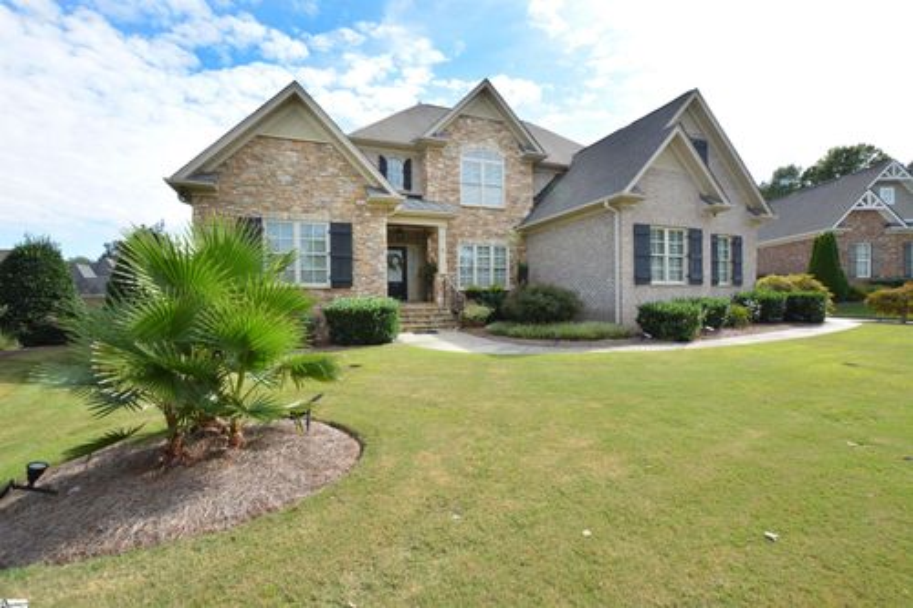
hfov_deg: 100.4
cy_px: 304
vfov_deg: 77.3
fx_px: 380
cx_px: 456
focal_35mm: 15
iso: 800
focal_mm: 10
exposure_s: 1/400
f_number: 10
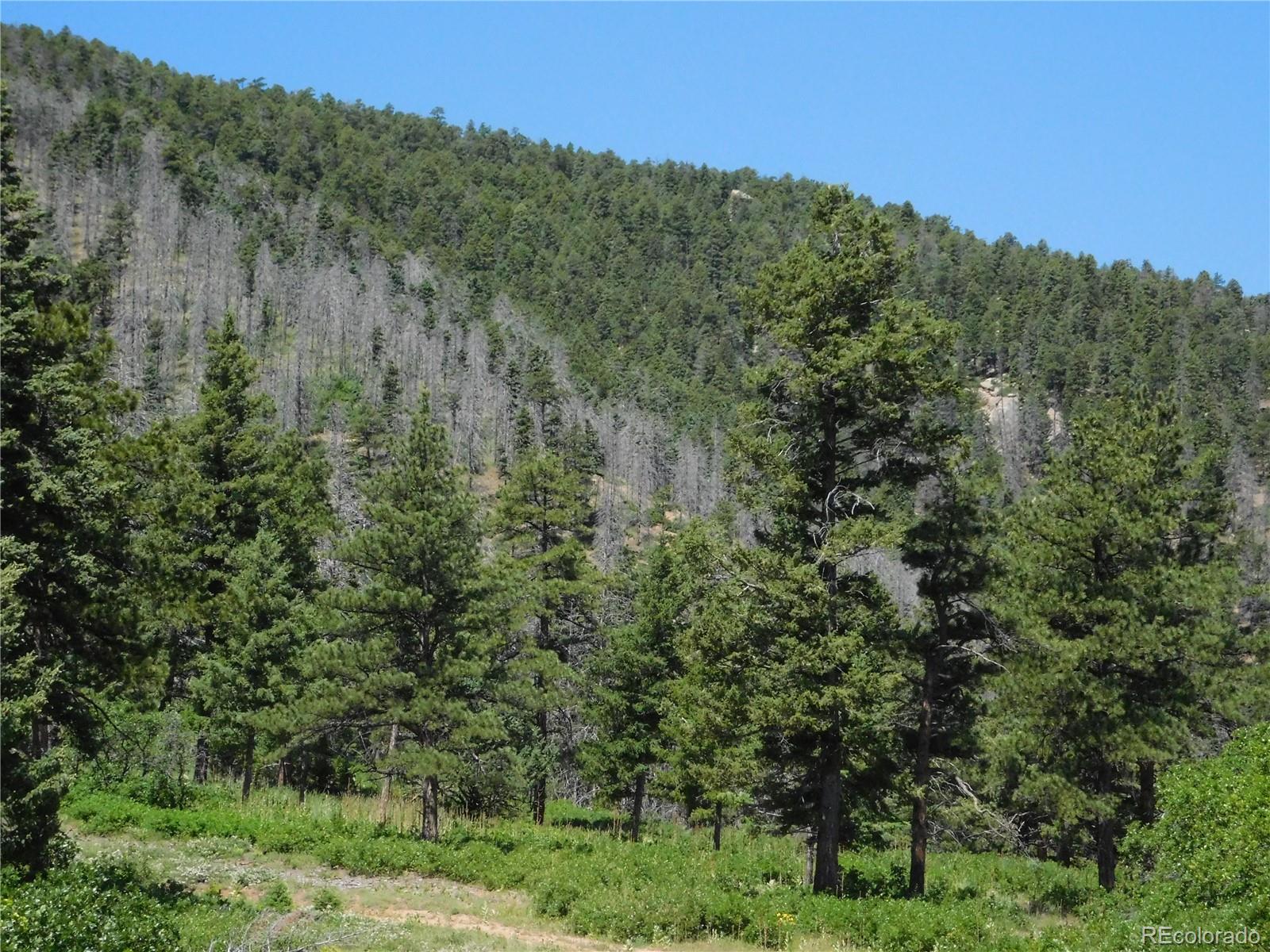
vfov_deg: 14.9
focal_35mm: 99
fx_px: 3632
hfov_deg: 19.8
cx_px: 635
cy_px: 476
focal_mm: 17.6
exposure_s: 1/800
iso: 800
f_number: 9.2
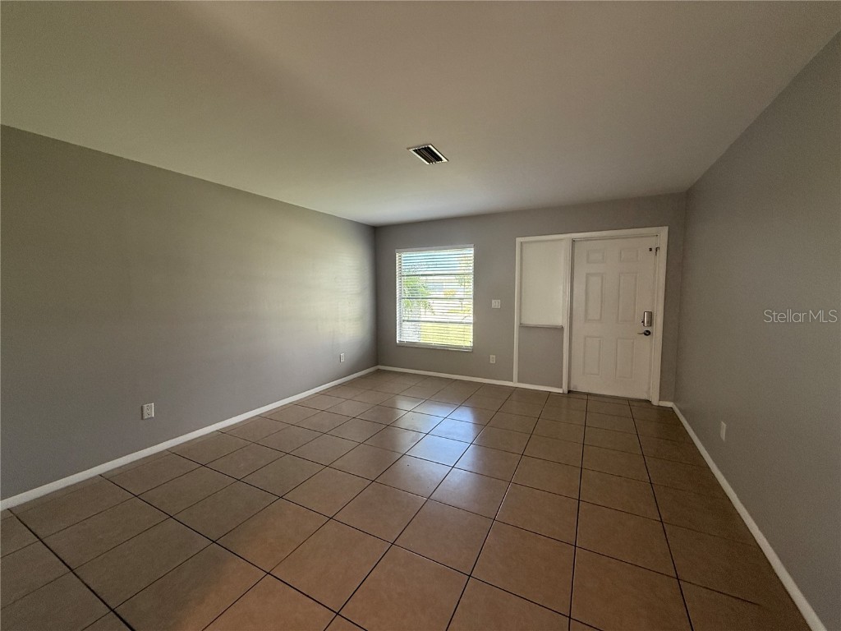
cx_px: 420
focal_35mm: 14
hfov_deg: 102.1
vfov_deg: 85.7
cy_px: 316
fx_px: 340
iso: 160
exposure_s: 1/99
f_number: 2.2
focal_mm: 2.22
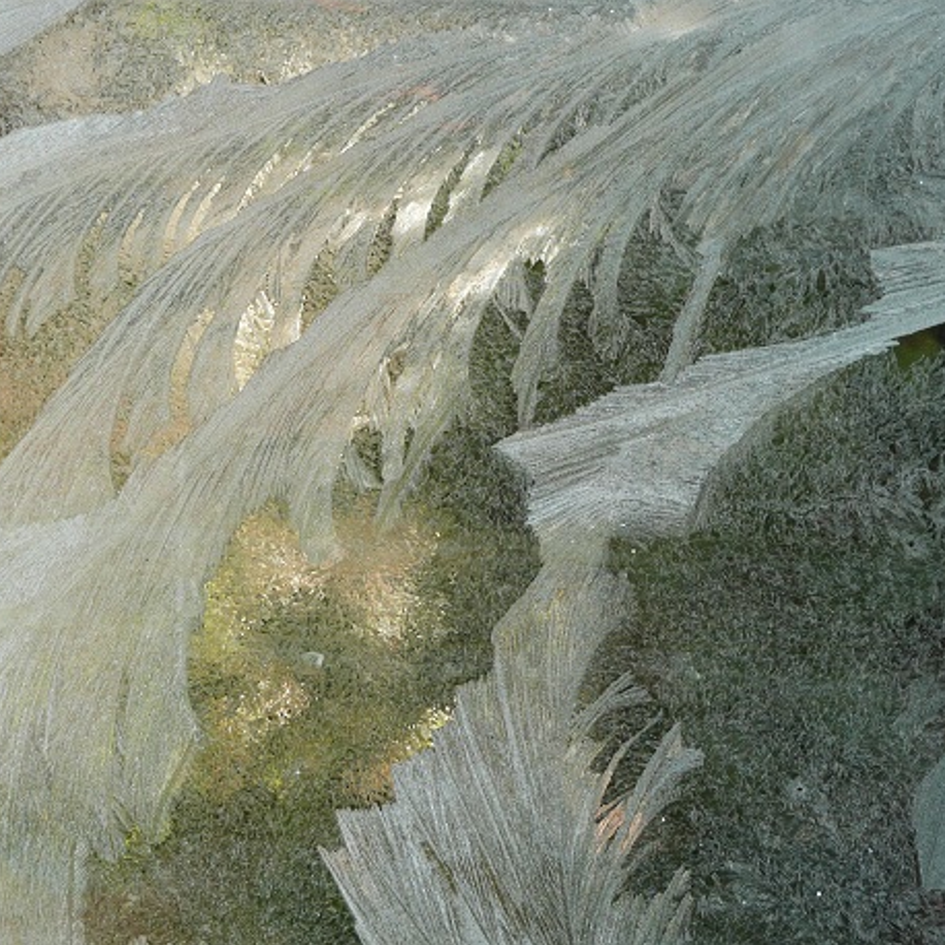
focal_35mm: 51
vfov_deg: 33.4
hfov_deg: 33.3
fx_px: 1575
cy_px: 471
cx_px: 405
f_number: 4
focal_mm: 7
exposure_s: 1/125
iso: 100
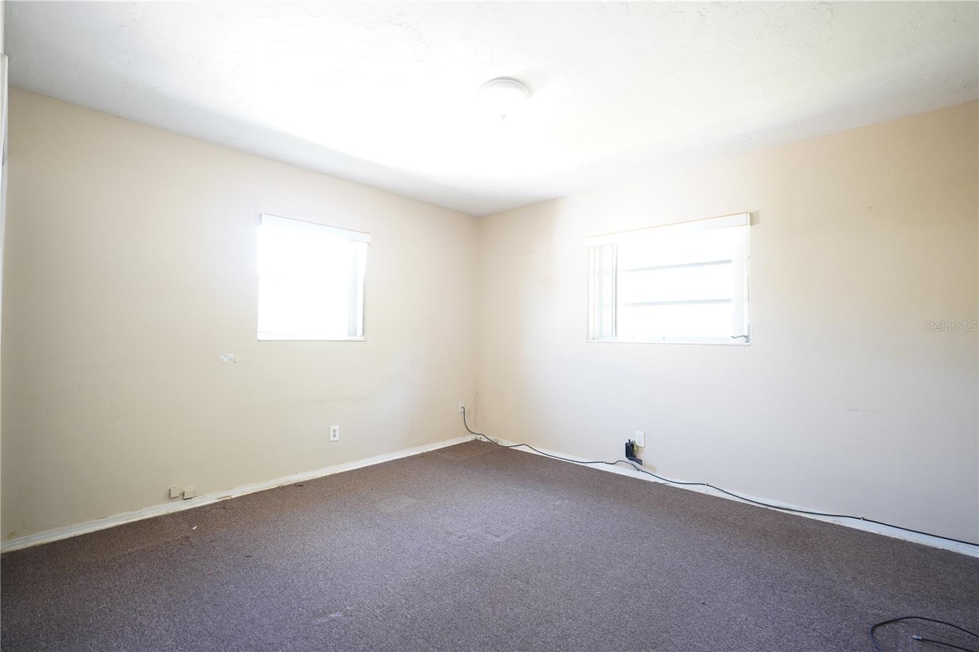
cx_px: 490
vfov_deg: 72.0
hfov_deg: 95.0
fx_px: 449
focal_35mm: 16
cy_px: 326
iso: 250
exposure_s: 1/30
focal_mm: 11
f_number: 1.8
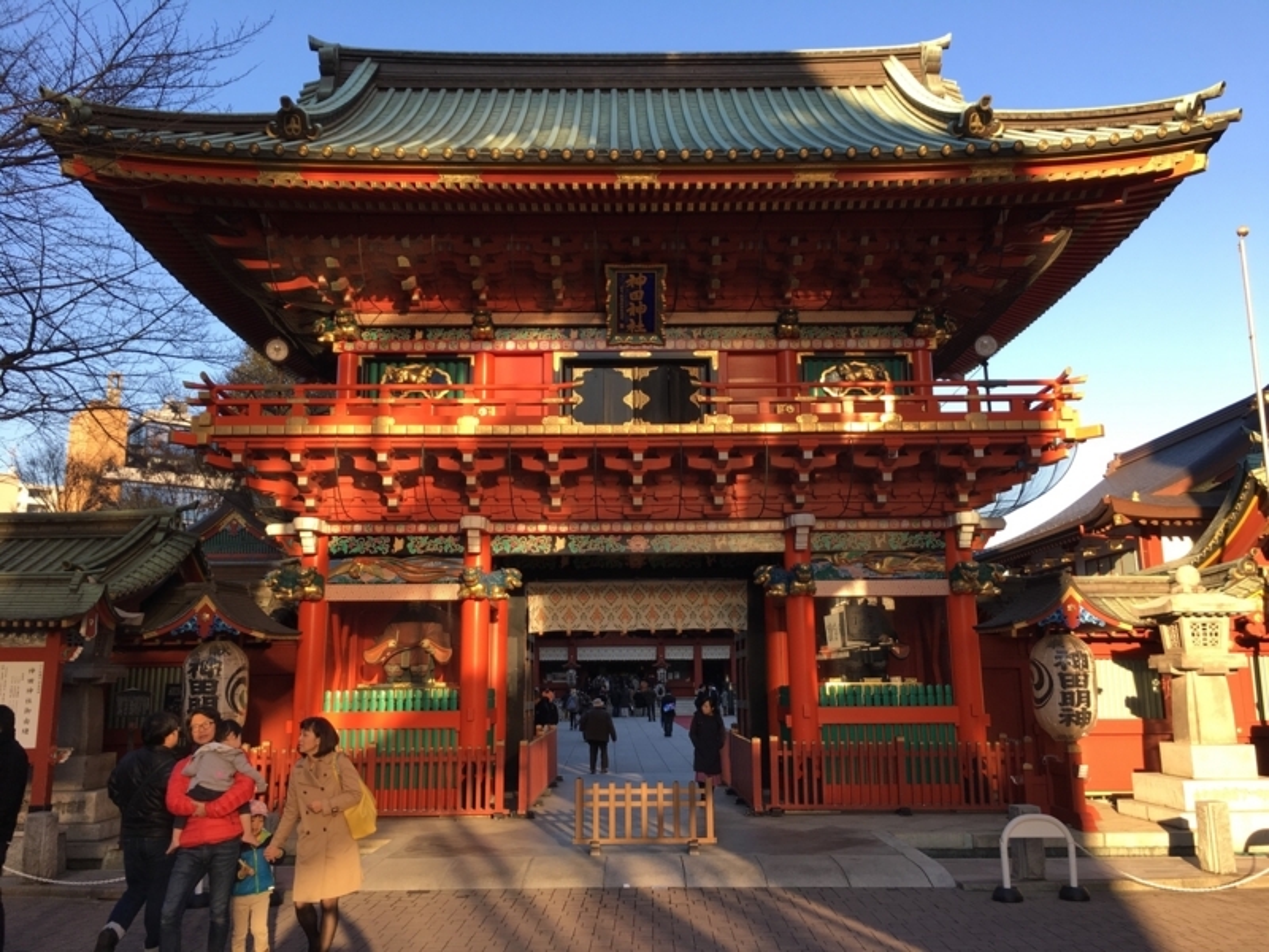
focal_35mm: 29
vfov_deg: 48.2
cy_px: 476
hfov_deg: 61.7
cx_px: 634
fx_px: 1063
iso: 25
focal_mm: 4.15
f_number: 2.2
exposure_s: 1/283
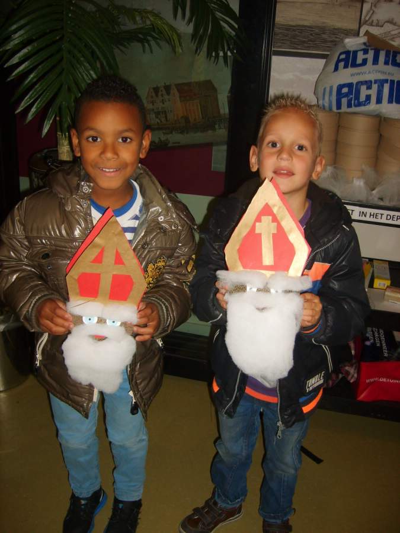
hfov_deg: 40.7
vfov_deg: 52.6
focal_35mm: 35
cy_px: 266
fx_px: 539
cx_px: 200
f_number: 2.8
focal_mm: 5.8
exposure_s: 1/30
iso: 100
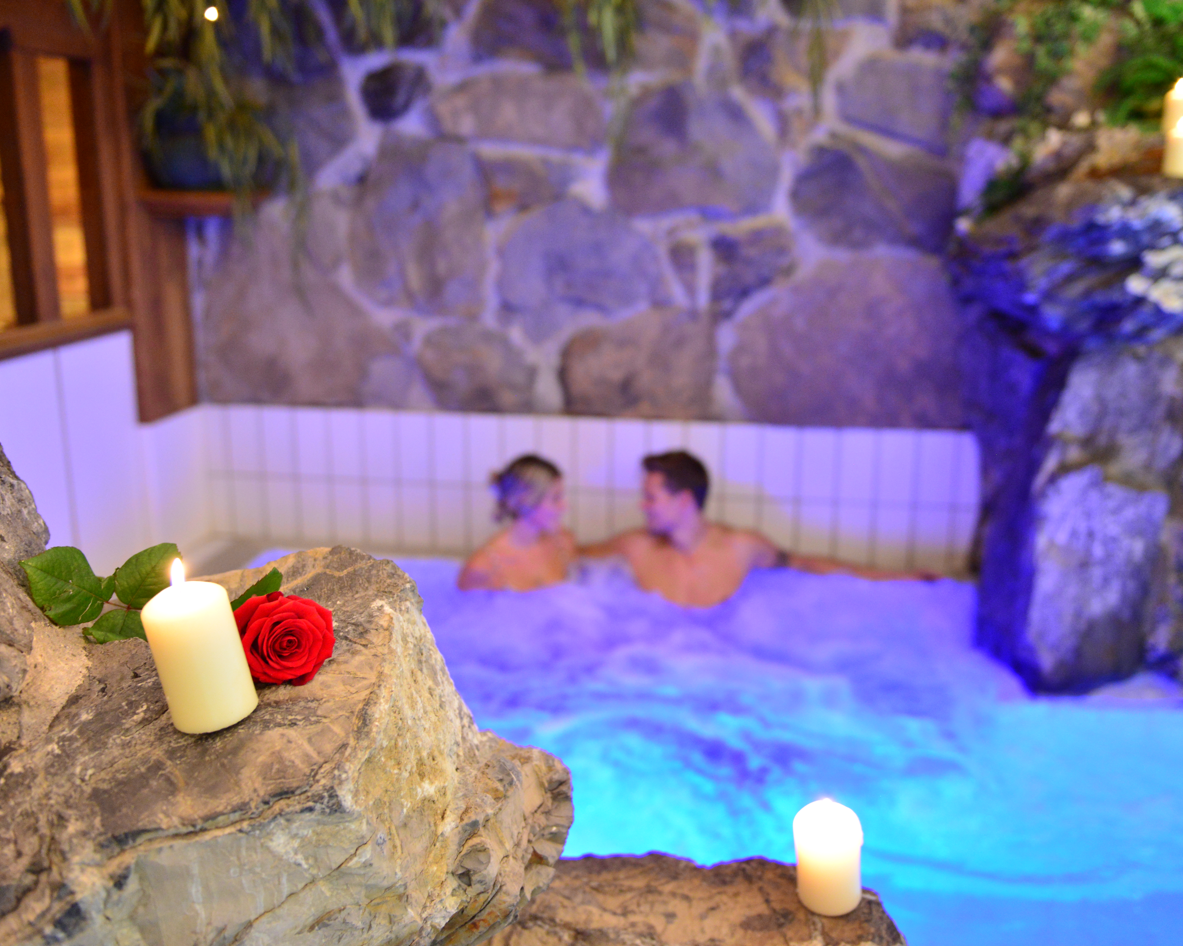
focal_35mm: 37
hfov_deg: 49.1
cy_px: 474
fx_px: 1295
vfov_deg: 40.1
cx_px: 600
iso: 2800
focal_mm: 32
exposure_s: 1/30
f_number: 2.8
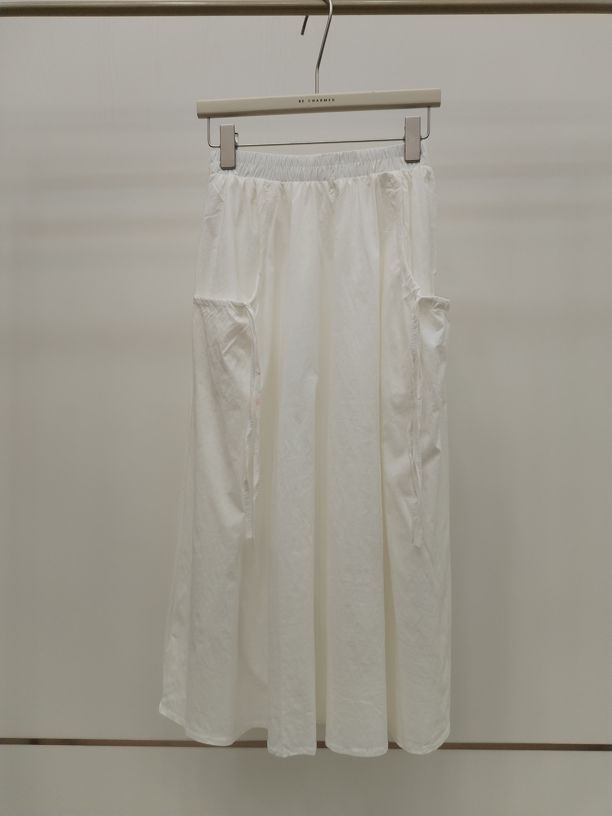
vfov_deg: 61.7
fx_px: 684
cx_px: 306
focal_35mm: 29
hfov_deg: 48.2
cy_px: 408
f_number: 1.8
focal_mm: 4.75
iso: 134
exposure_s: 1/120
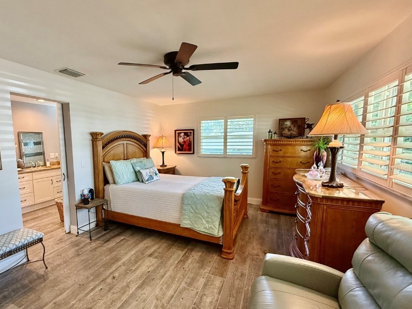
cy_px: 167
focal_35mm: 18
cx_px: 167
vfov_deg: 71.5
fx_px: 214
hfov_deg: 86.8
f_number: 2.2
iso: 250
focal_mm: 2.22
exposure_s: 1/120
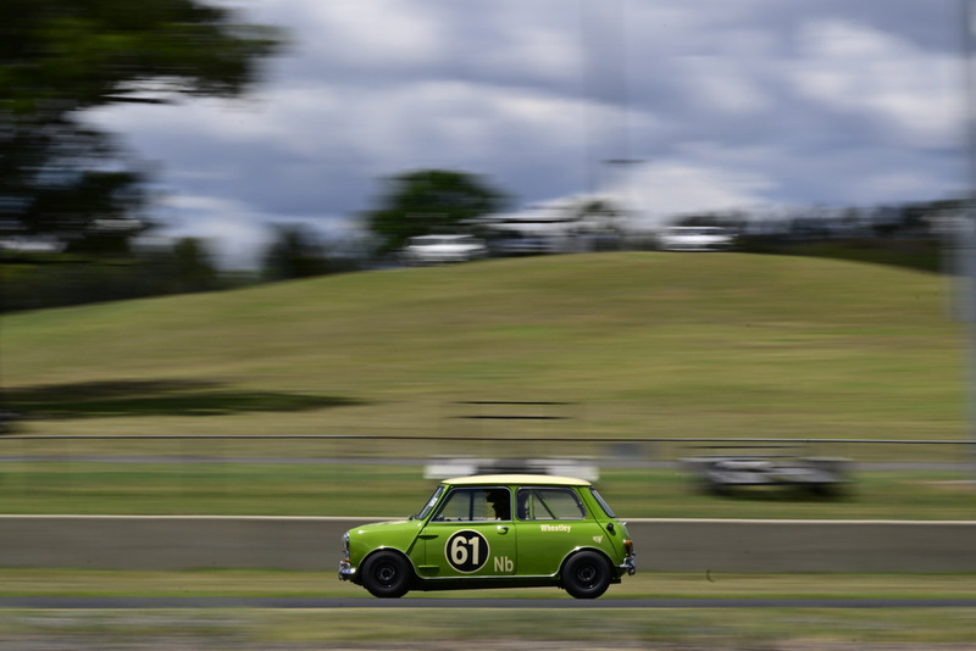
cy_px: 326
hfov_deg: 17.1
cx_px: 488
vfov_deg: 11.4
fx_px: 3254
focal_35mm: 120
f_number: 29
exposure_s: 1/50
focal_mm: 80
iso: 100
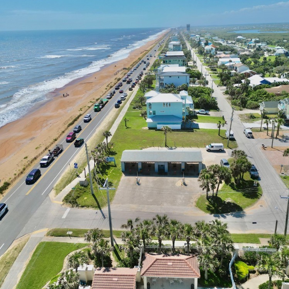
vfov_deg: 55.6
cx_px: 161
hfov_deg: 55.5
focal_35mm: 29
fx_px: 274
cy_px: 143
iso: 100
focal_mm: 6.72
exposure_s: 1/5000
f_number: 1.7
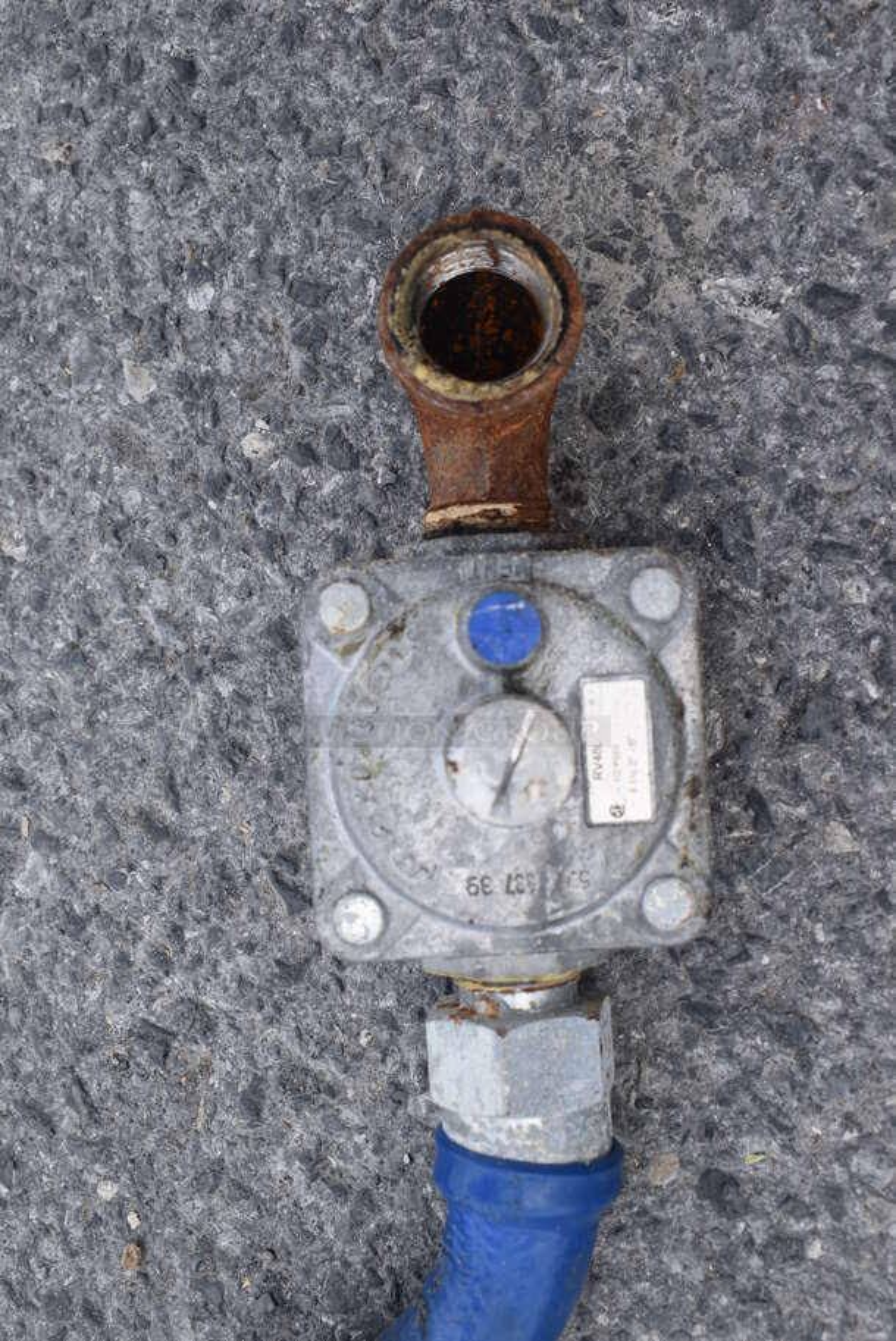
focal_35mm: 38
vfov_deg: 51.3
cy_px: 670
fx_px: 1398
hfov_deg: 35.5
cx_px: 448
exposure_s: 1/160
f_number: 8
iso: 100
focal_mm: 25
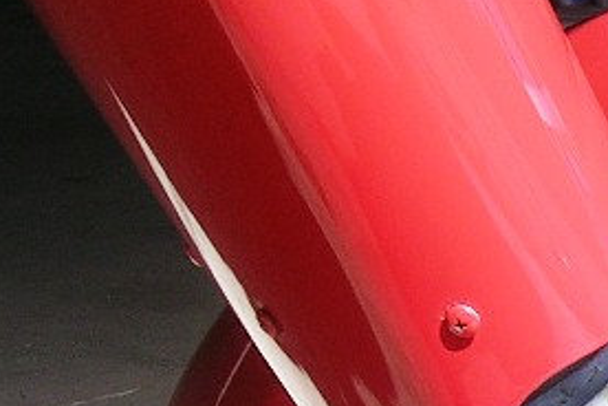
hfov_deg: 10.5
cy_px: 730
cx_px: 1057
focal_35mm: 185
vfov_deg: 7.2
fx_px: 3124
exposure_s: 1/159
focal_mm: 7.3
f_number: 5.3
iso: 50
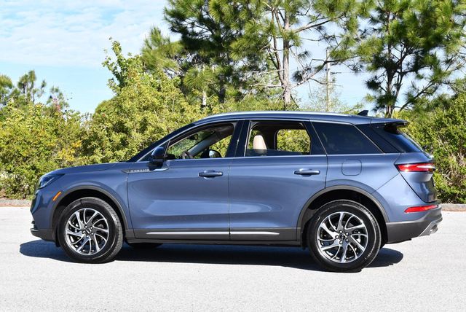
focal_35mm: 64
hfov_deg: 31.4
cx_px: 233
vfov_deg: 21.3
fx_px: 829
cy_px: 156
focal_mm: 32
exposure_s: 1/250
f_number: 8
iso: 200
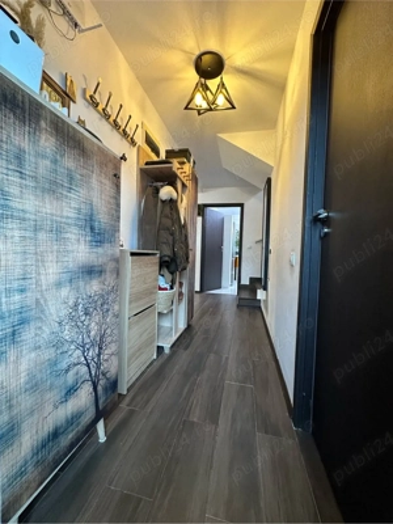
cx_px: 196
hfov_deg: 85.7
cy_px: 262
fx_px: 212
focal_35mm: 14
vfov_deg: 102.1
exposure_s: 1/60
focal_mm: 2.22
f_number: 2.2
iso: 500
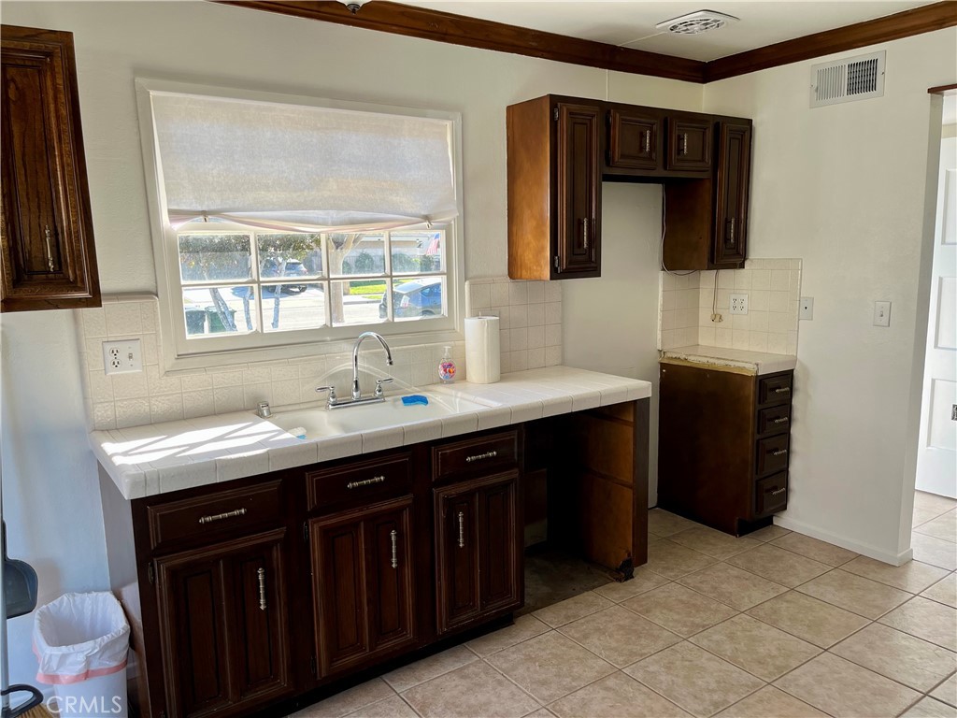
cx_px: 478
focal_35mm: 26
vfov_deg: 53.1
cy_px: 359
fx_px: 719
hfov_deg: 67.3
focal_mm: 5.1
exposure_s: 1/206
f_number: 1.6
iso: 40
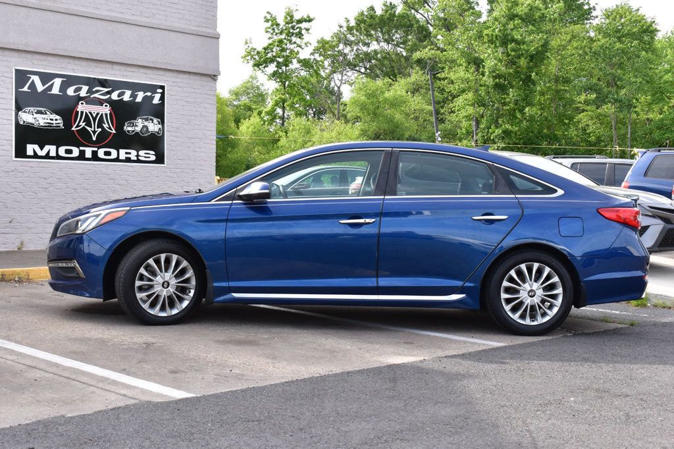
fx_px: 954
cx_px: 337
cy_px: 224
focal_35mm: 51
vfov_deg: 26.5
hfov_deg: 38.9
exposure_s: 1/200
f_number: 10
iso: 400
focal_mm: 34
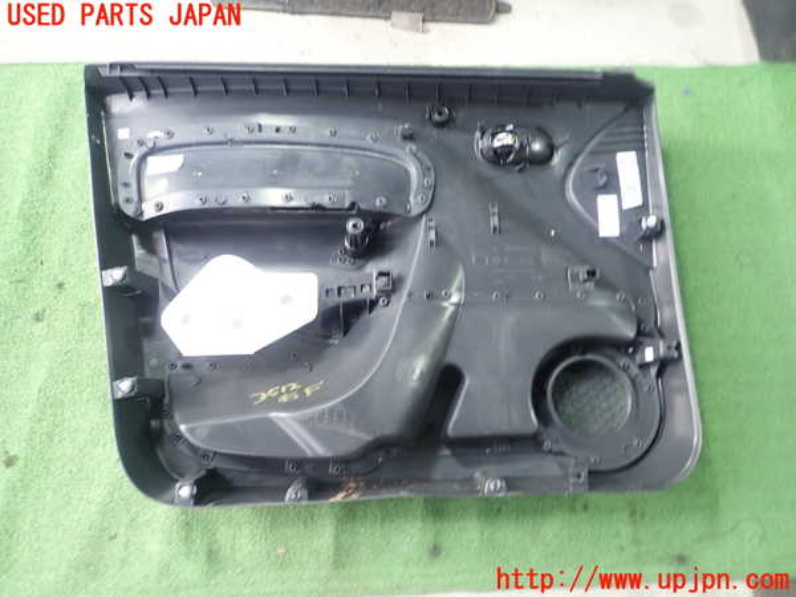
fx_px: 575
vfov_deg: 54.9
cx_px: 398
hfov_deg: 69.4
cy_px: 298
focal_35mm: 25
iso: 200
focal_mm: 4.5
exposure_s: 1/40
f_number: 2
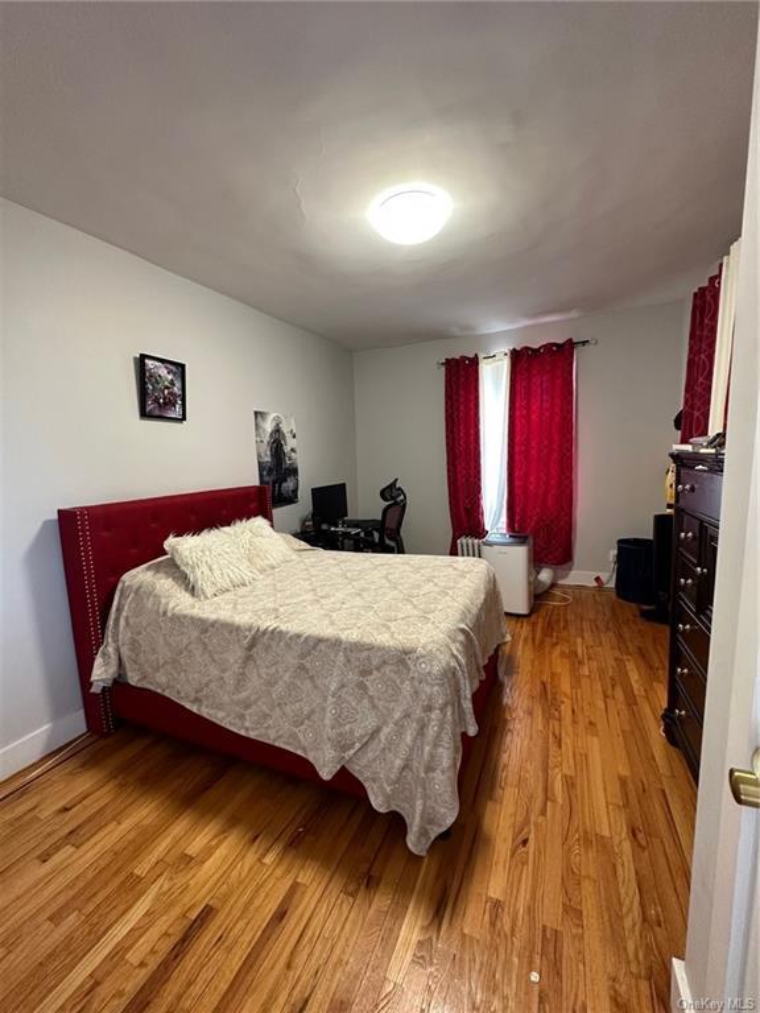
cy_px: 506
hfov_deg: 85.7
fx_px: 410
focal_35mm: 14
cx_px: 380
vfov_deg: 102.1
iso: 160
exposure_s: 1/60
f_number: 2.2
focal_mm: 2.22
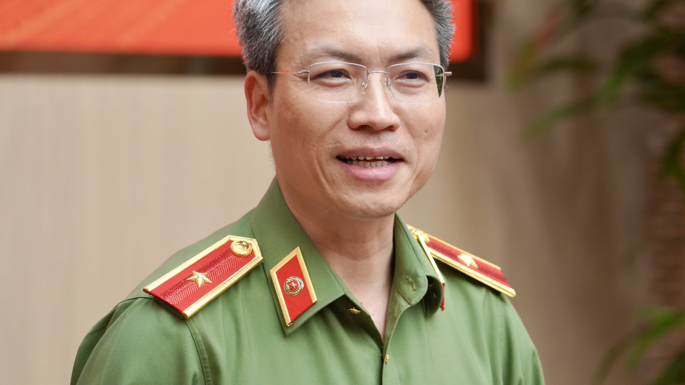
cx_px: 370
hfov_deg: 7.5
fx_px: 5250
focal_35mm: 289
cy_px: 175
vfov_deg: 4.2
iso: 3200
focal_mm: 240
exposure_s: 1/200
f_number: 6.3
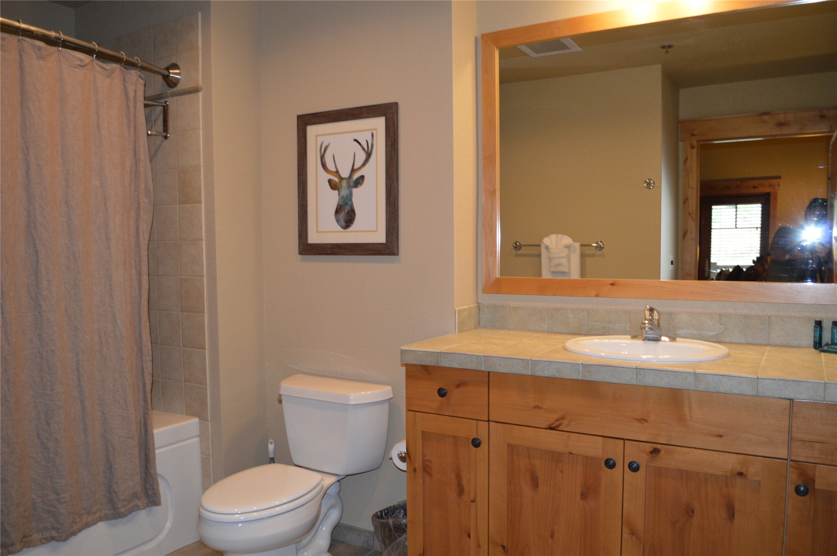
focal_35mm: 27
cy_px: 278
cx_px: 418
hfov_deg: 67.4
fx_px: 627
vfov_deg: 47.8
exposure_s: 1/60
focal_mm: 18
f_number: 3.5
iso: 560
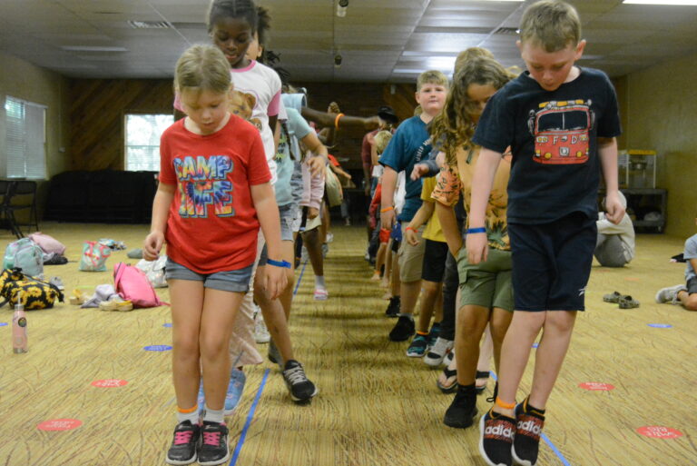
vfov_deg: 29.9
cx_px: 348
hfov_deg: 43.6
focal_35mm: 45
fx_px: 872
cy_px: 233
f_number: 4.5
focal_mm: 30
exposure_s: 1/250
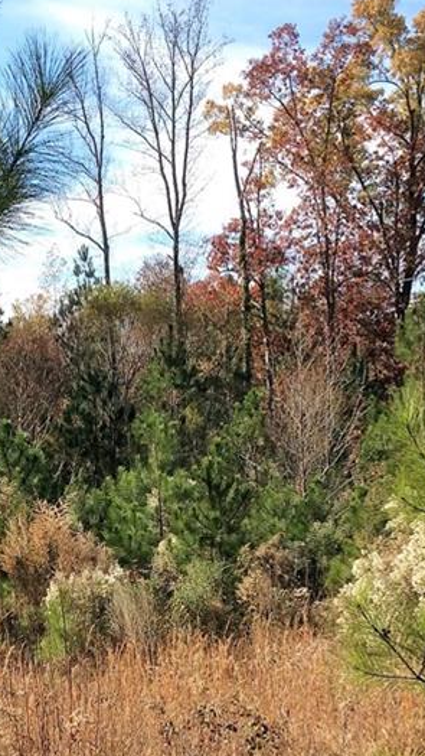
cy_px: 528
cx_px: 95
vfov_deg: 30.7
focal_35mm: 68
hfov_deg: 17.6
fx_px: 1361
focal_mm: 3.3
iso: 32
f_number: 2.4
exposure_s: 1/907
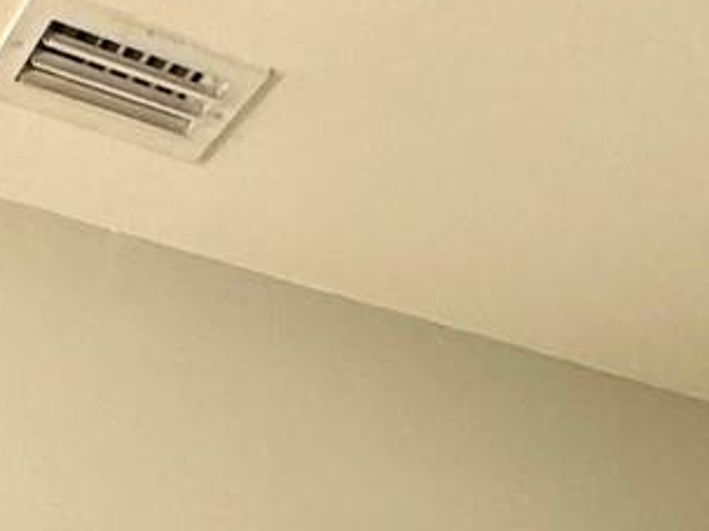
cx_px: 117
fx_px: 1515
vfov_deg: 15.0
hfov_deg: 25.8
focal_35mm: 74
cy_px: 1149
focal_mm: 2.22
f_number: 2.2
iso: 200
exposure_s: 1/120
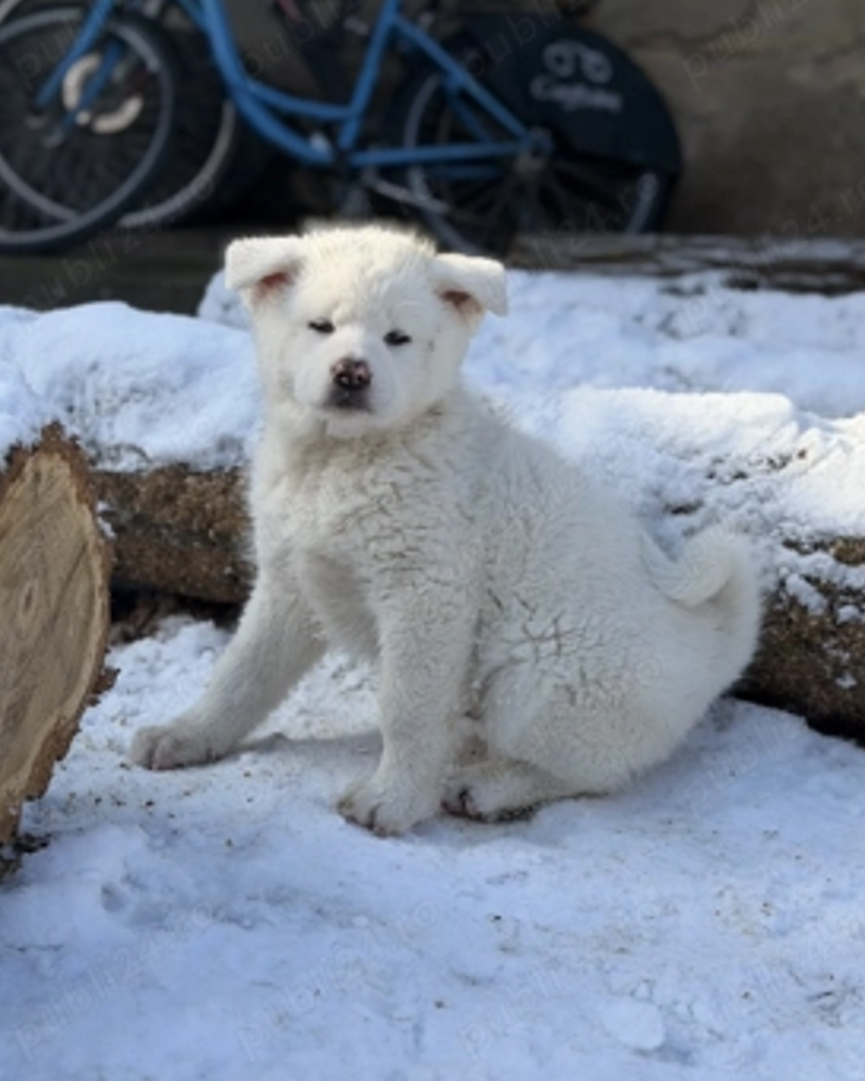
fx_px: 1759
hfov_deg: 27.6
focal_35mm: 55
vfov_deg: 34.1
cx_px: 447
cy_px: 542
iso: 64
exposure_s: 1/1678
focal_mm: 6.76
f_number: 1.78
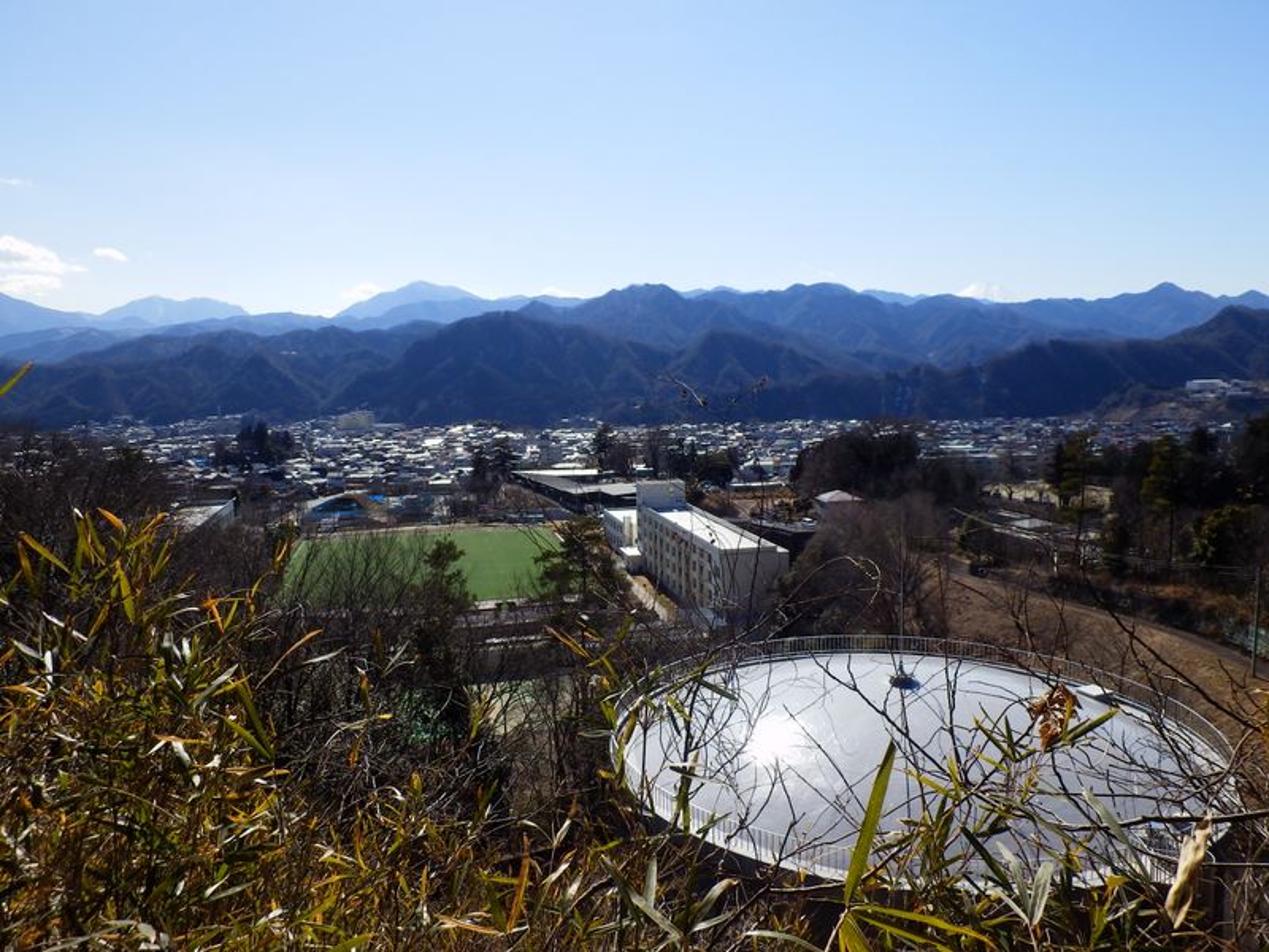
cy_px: 476
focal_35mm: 30
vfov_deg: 46.8
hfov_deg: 60.0
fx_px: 1100
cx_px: 634
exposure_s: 1/160
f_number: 8.8
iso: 80
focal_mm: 5.3
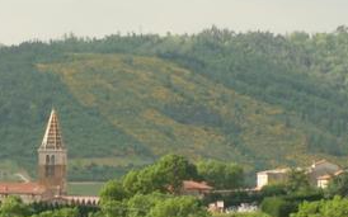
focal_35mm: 270
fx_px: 2560
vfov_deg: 4.9
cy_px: 135
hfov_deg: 7.8
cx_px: 52
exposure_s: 1/60
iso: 50
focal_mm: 17.79
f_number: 7.1
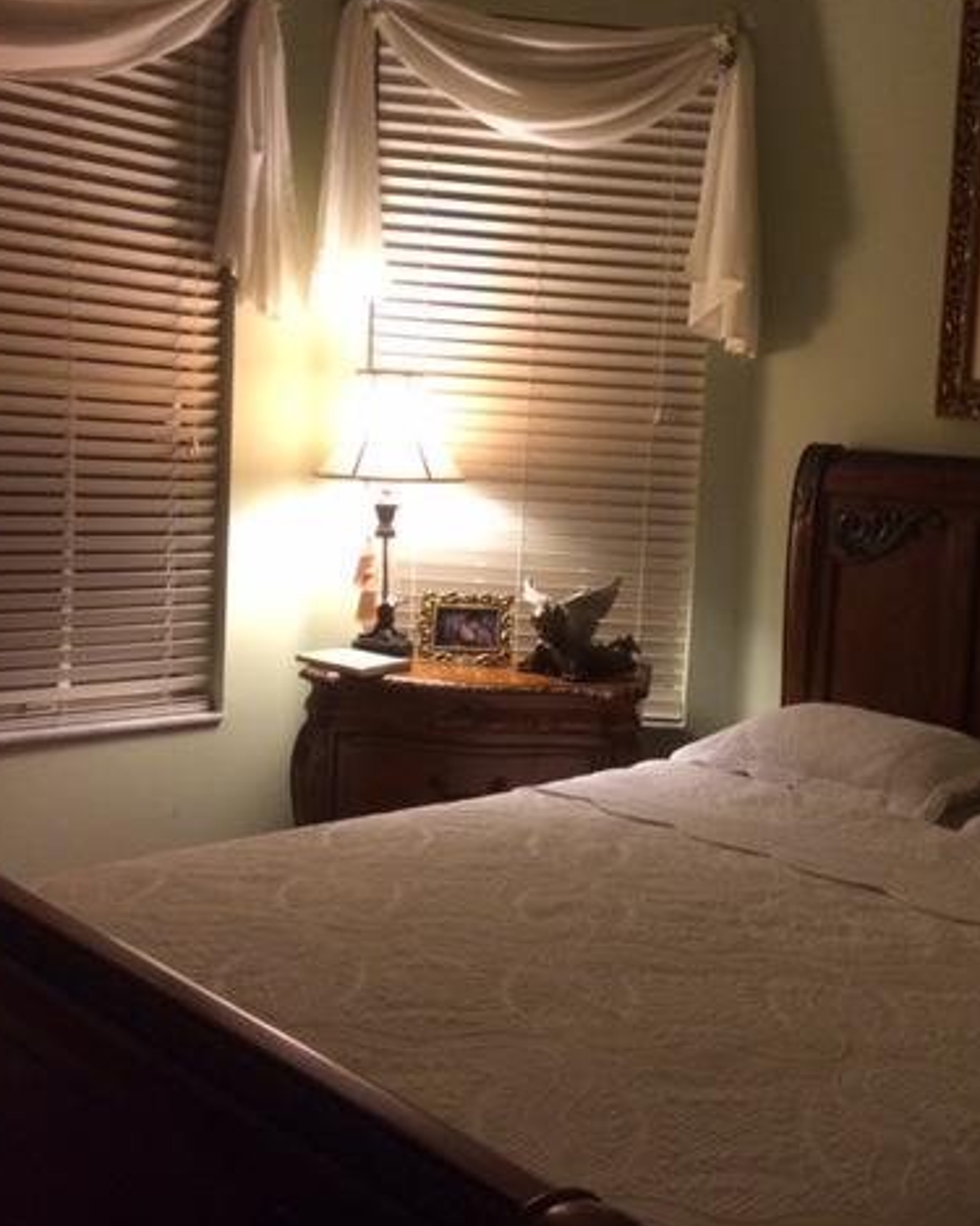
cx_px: 758
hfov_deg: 36.3
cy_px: 609
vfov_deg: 45.8
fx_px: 1451
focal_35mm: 40
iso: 250
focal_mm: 4.12
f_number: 2.2
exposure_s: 1/30
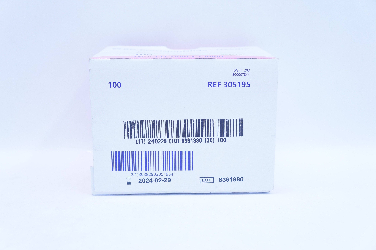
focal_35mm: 46
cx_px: 188
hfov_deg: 42.4
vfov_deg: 28.9
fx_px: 485
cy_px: 125
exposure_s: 1/125
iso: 800
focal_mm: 31
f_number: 5.6
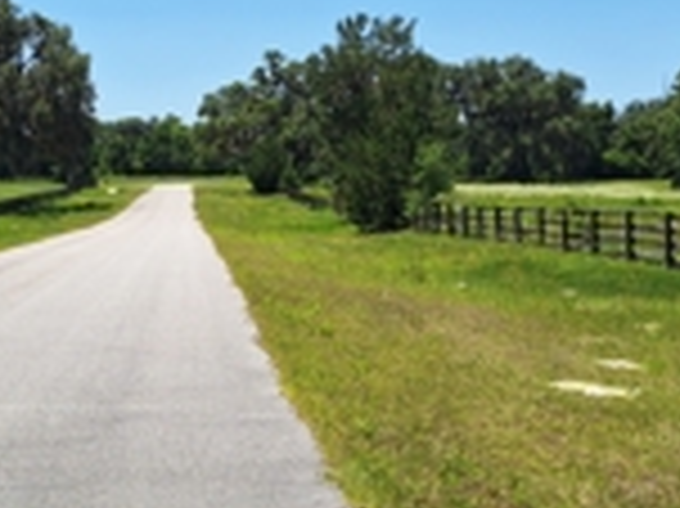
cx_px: 261
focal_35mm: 61
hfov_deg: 31.6
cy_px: 117
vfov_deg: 23.7
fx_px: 1197
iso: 40
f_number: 1.8
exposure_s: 1/2326
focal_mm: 5.54
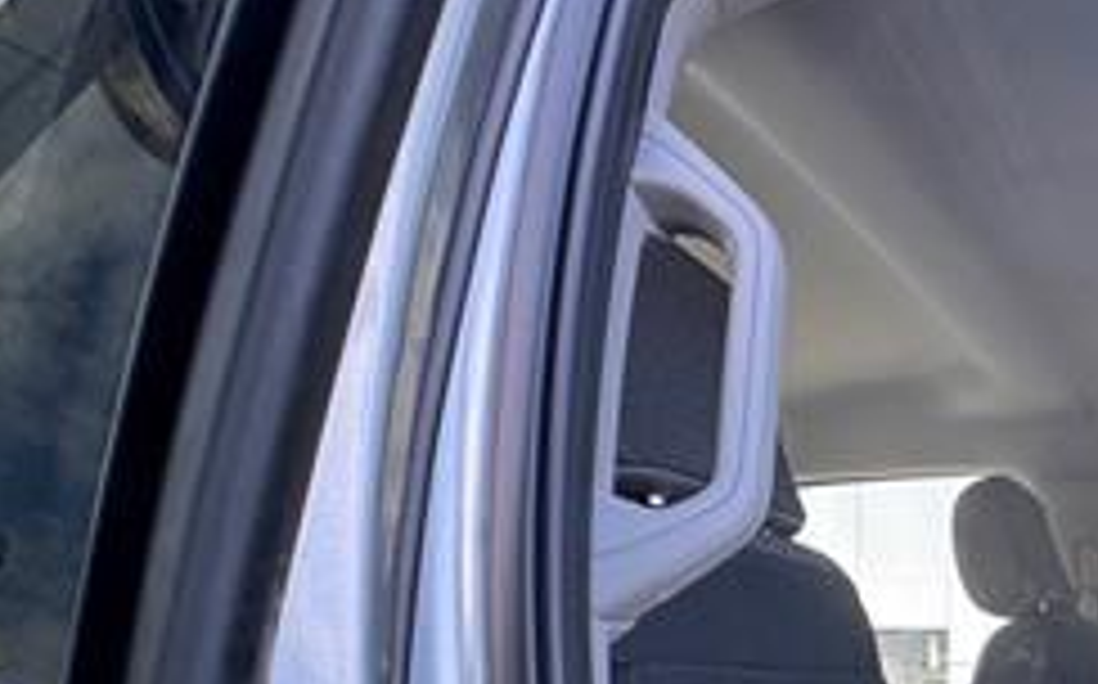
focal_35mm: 39
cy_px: 842
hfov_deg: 36.9
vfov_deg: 28.1
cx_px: 1354
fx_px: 1166
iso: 50
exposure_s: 1/99
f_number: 2.2
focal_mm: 2.22
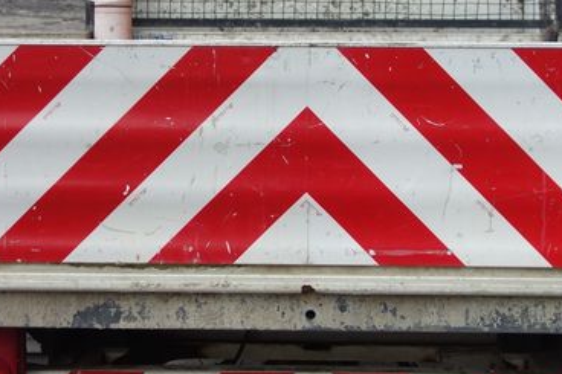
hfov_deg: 26.0
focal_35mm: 78
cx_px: 301
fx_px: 1217
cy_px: 126
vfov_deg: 17.4
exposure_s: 1/2000
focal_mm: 10.4
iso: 125
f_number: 2
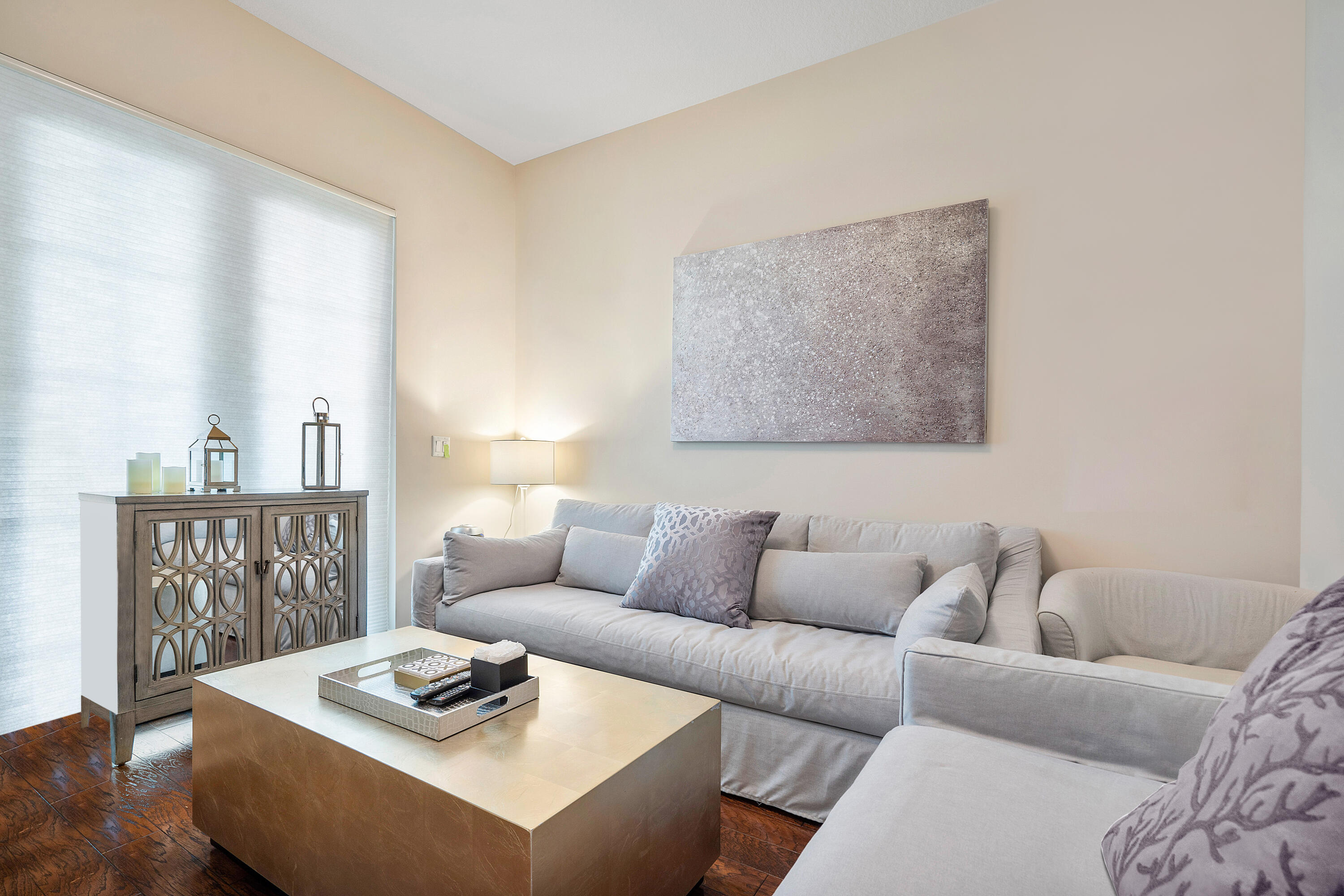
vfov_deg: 73.7
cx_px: 672
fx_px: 597
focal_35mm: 16
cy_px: 448
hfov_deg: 96.7
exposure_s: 1/8
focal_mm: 16
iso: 160
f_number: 8
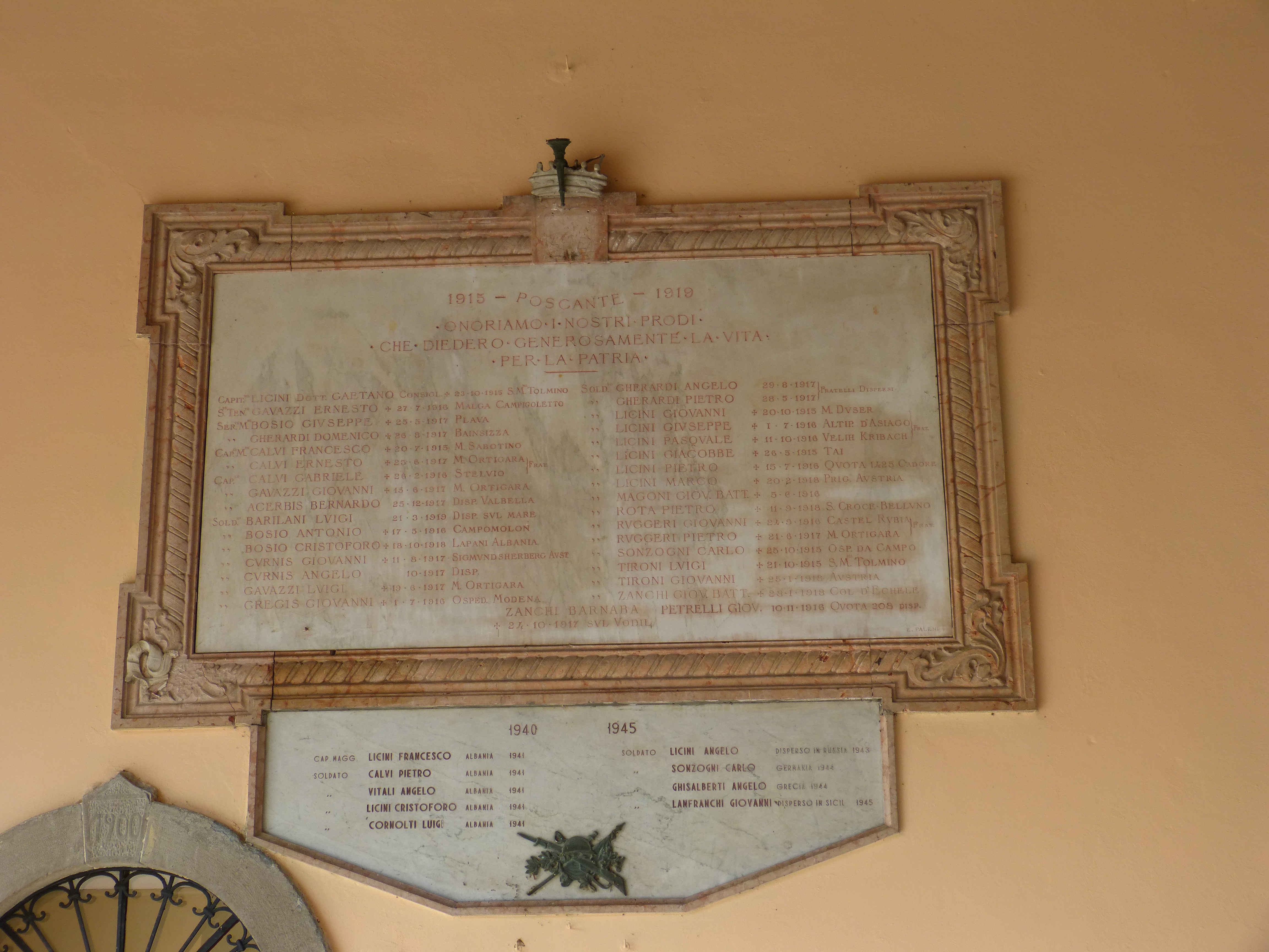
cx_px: 634
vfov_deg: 24.4
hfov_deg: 32.2
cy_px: 476
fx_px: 2200
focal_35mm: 60
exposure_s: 1/160
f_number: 4
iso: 100
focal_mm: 10.8
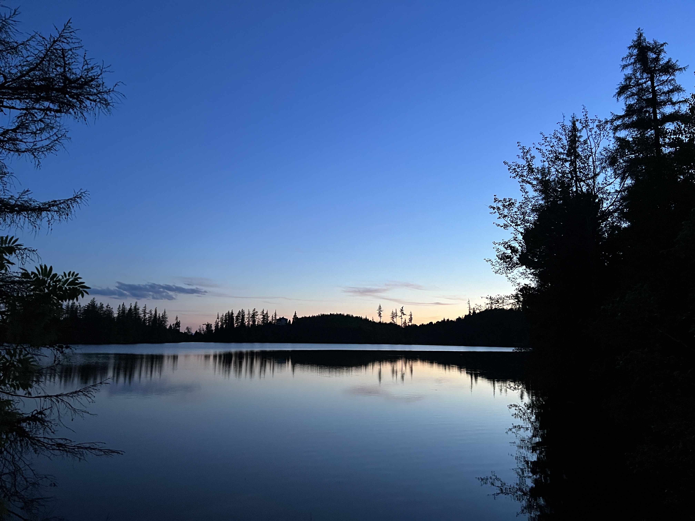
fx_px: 522
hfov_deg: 67.3
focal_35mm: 26
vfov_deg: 53.1
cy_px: 260
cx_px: 348
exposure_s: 1/52
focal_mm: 5.7
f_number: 1.5
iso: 500
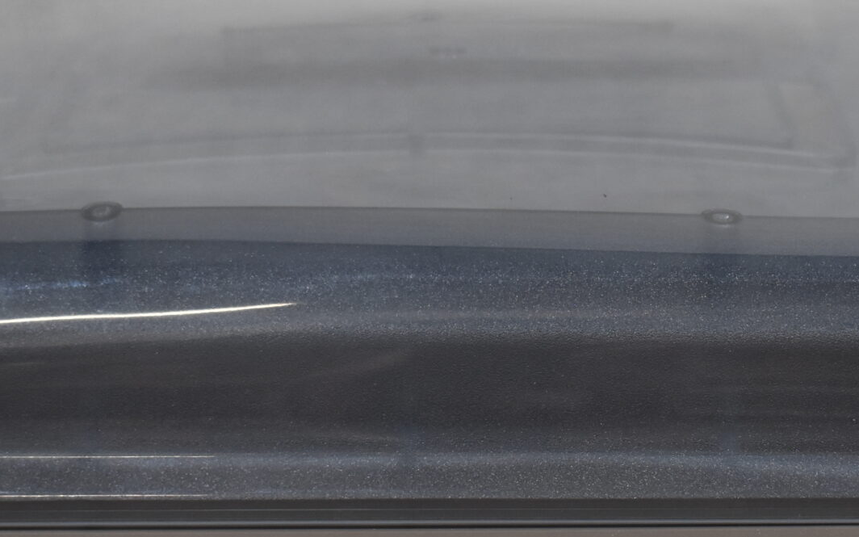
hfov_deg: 20.2
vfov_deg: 12.7
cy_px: 353
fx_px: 2411
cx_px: 529
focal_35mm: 103
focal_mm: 28
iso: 800
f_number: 4.2
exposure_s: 1/200
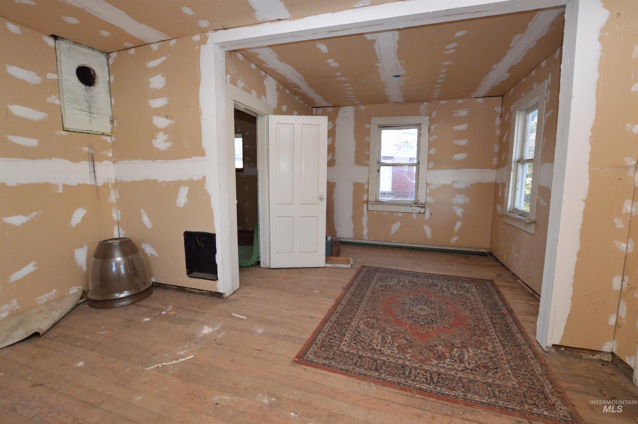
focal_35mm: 15
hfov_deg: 100.4
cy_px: 212
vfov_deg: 77.2
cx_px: 319
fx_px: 266
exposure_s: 1/200
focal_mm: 10
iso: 2000
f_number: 8
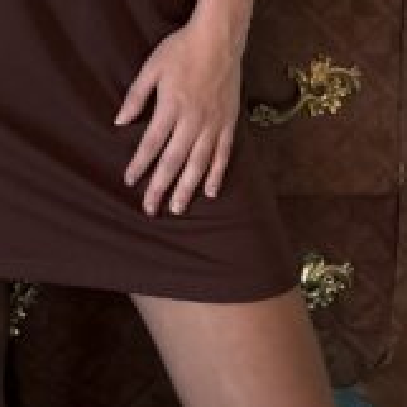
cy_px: -287
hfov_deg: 20.8
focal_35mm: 82
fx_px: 1091
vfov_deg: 17.7
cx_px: 68
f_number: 1.6
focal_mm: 5.96
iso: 500
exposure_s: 1/50
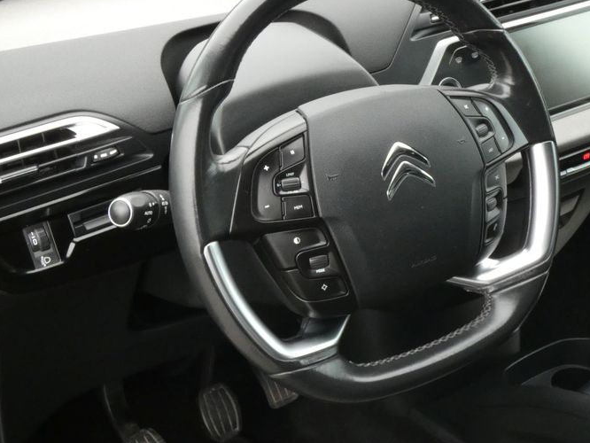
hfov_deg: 30.5
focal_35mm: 63
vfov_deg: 23.2
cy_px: 154
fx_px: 1074
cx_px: 394
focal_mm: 7.3
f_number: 5.6
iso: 500
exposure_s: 1/80
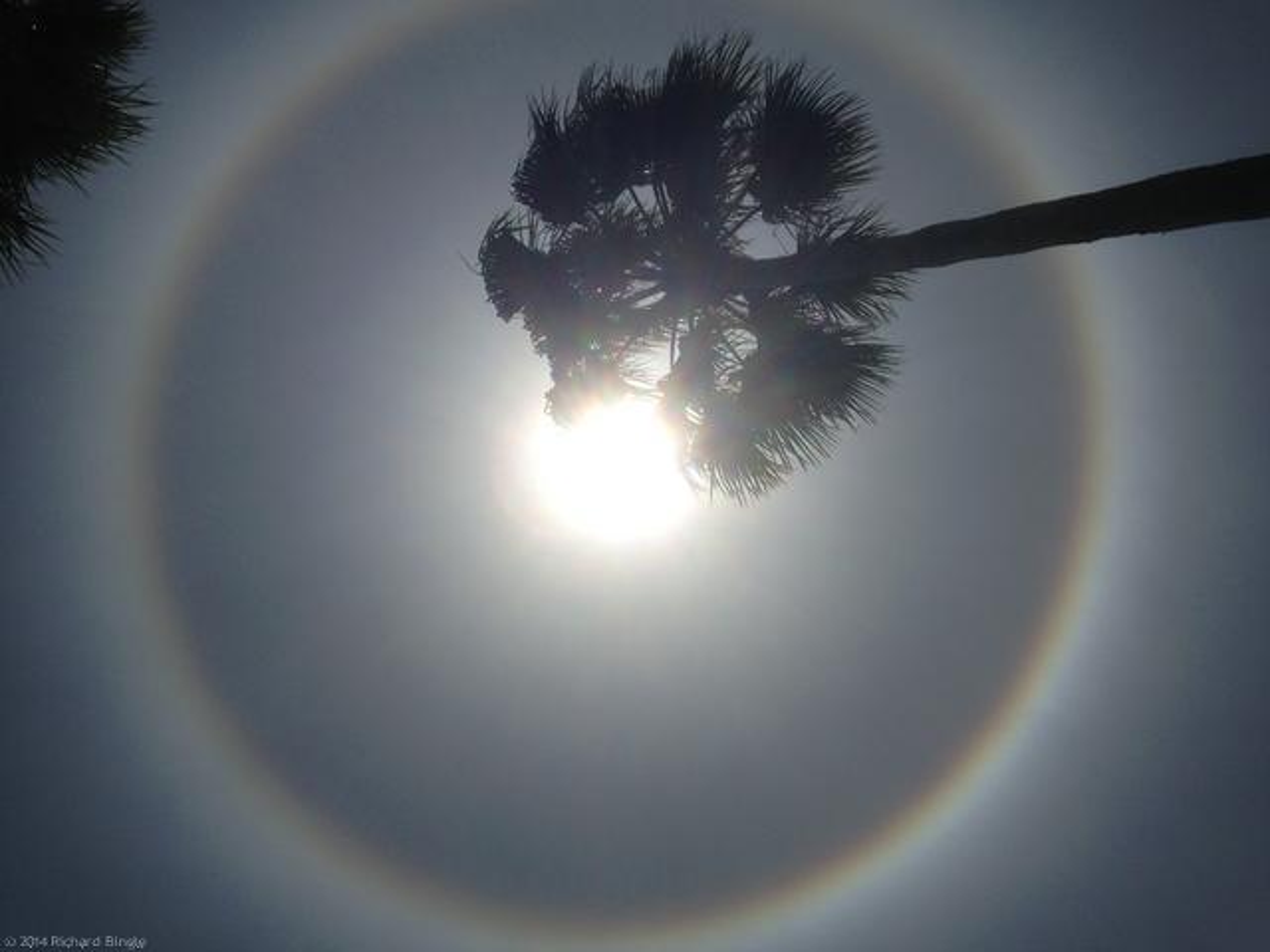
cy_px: 476
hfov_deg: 55.4
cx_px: 635
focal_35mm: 33
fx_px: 1211
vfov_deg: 42.9
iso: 50
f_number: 2.4
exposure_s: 1/18182
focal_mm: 4.13
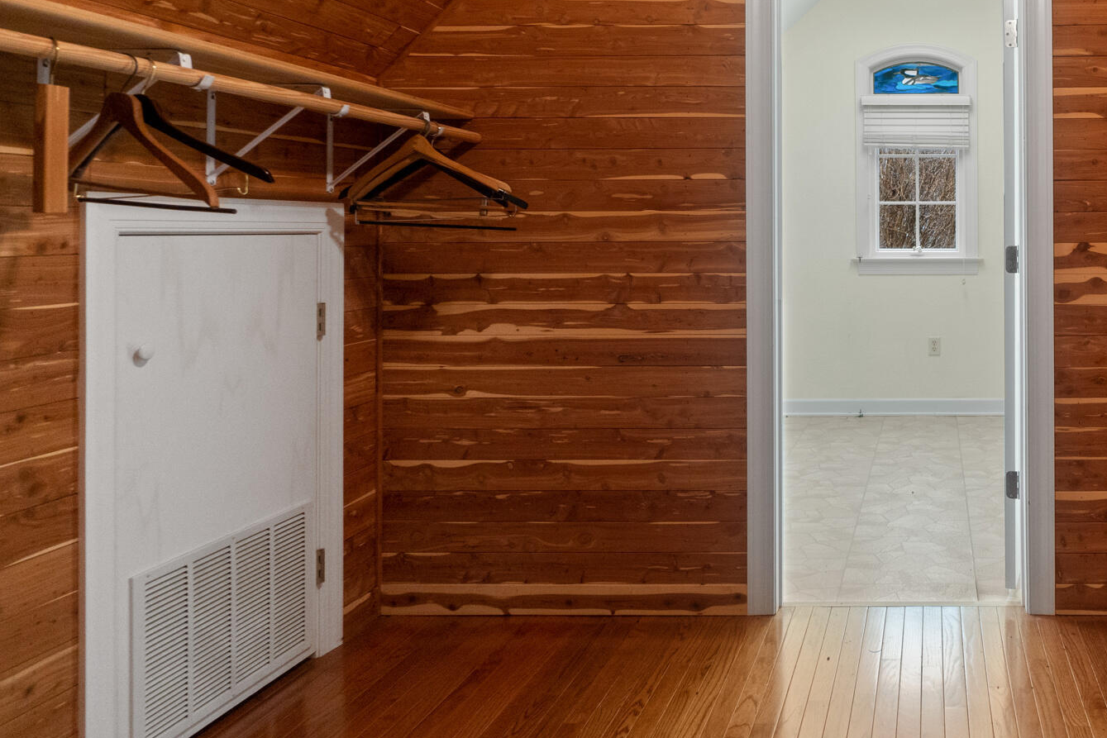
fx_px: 861
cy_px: 220
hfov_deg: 58.9
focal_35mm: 28
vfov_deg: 45.4
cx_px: 928
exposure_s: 1/2
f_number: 8
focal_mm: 10
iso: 400
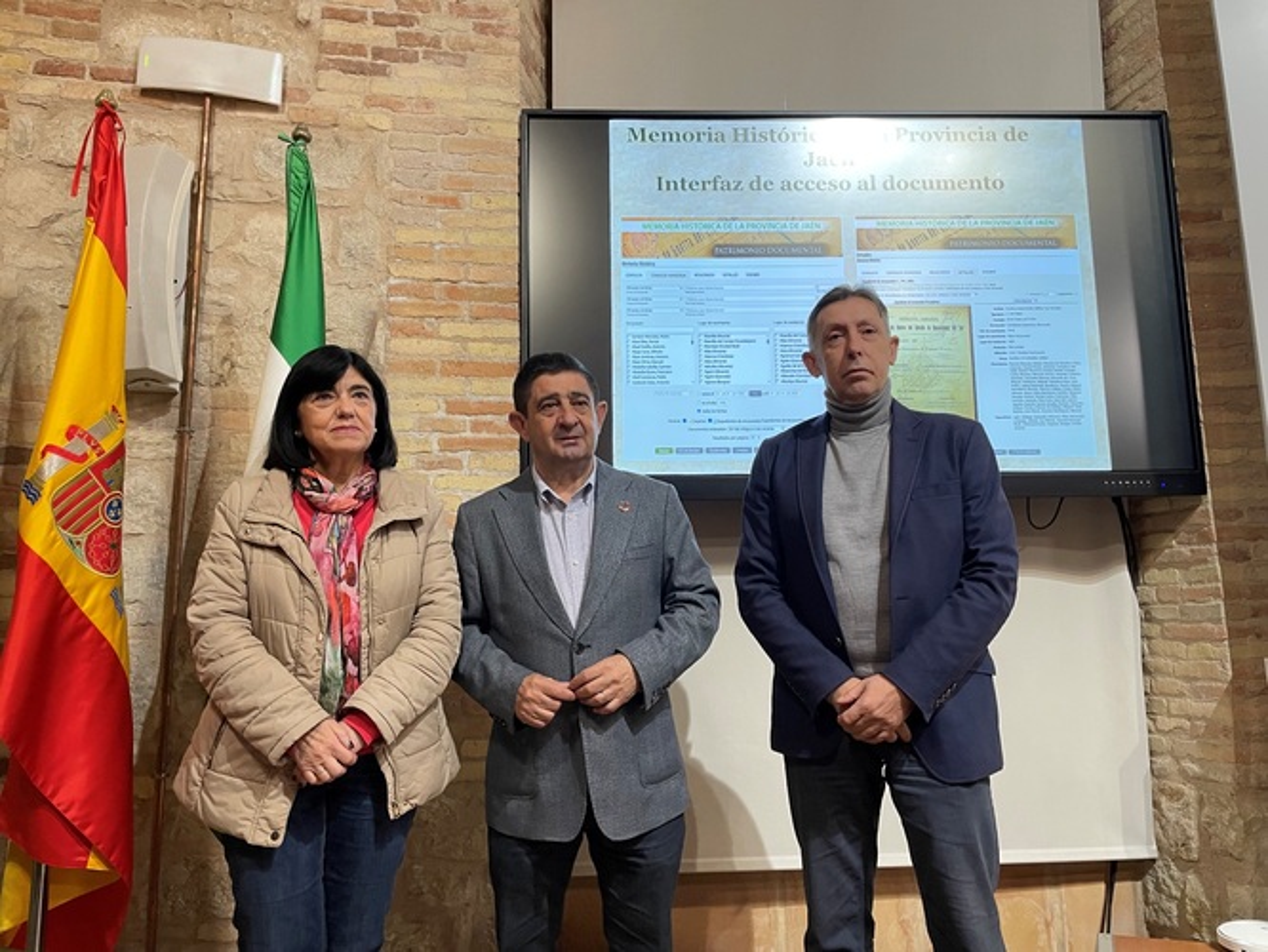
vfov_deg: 53.1
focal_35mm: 26
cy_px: 476
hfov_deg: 67.3
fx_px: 953
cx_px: 634
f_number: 1.6
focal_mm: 4.2
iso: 125
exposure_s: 1/50
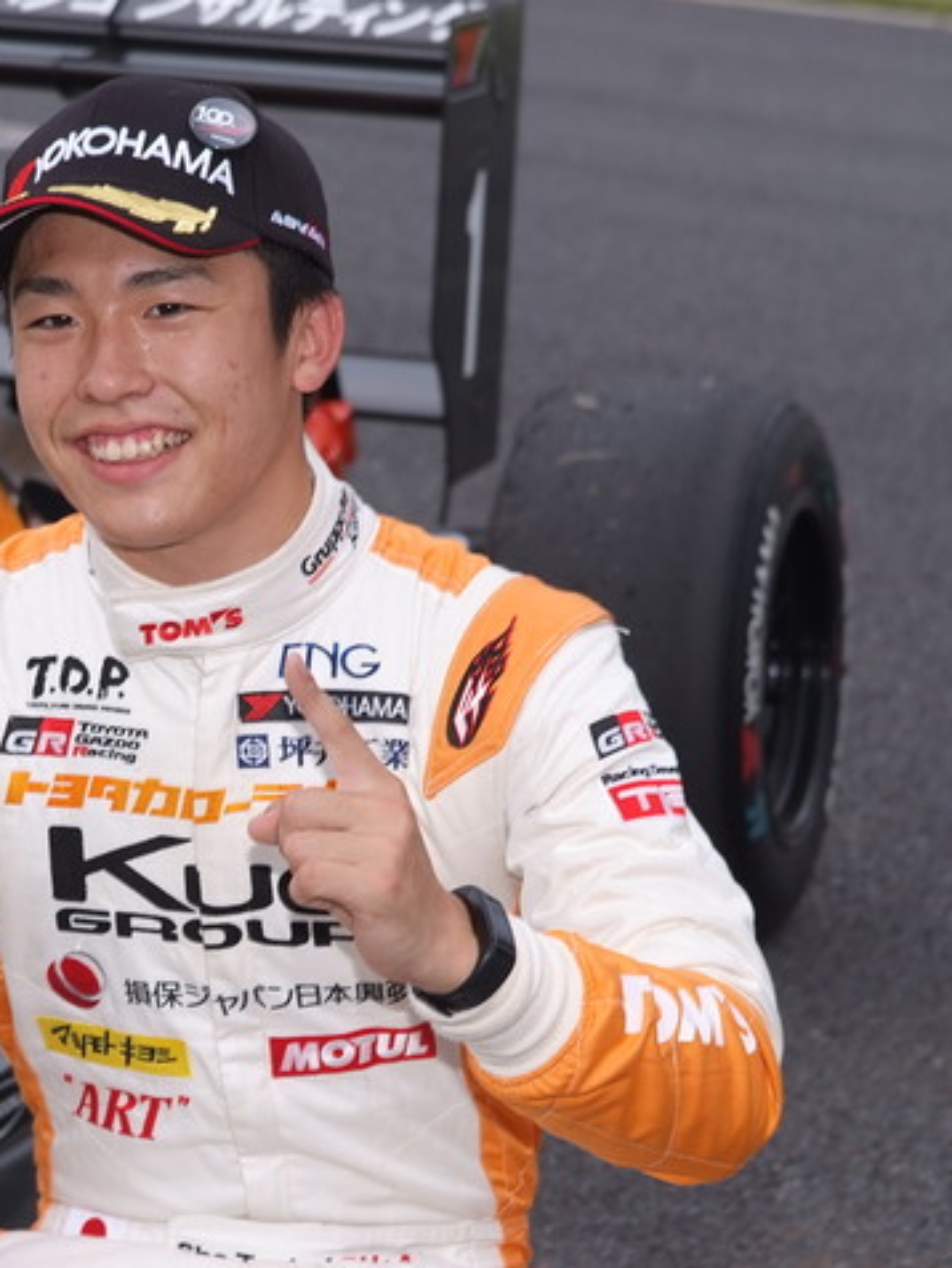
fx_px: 6011
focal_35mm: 164
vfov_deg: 12.0
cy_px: 635
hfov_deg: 9.0
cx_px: 88
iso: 400
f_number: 5.6
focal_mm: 75
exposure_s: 1/125
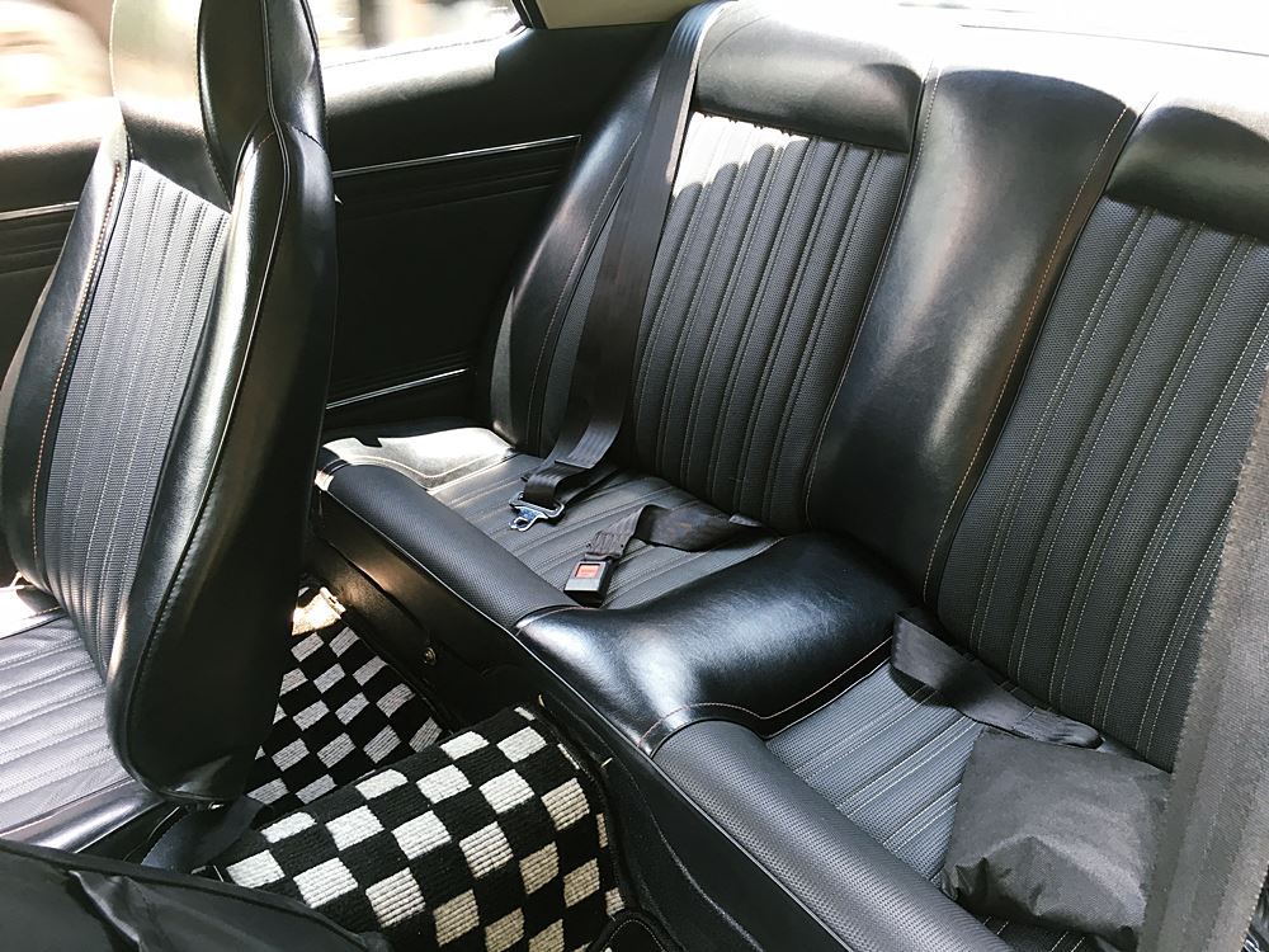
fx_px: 1063
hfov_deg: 61.7
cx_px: 634
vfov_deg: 48.2
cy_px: 476
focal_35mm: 29
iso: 32
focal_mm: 4.15
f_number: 2.2
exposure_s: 1/33
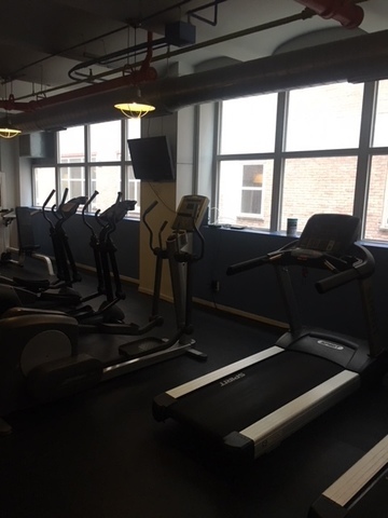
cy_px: 259
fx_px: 433
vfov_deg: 61.7
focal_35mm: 29
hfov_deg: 48.2
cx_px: 194
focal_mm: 4.15
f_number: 2.2
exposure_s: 1/30
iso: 160
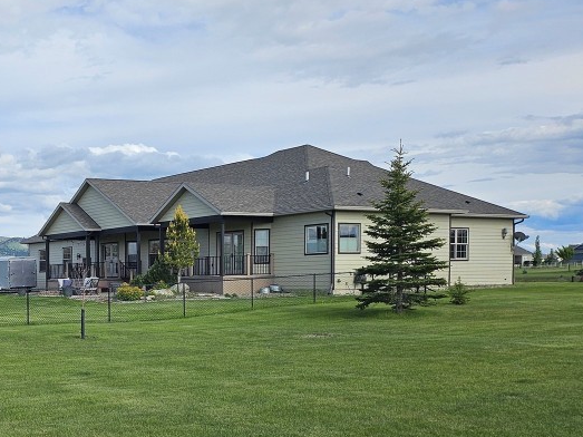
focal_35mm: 47
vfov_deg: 30.5
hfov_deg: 37.1
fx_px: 791
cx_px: 28
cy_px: 315
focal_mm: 5
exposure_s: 1/5372
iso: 50
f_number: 1.8
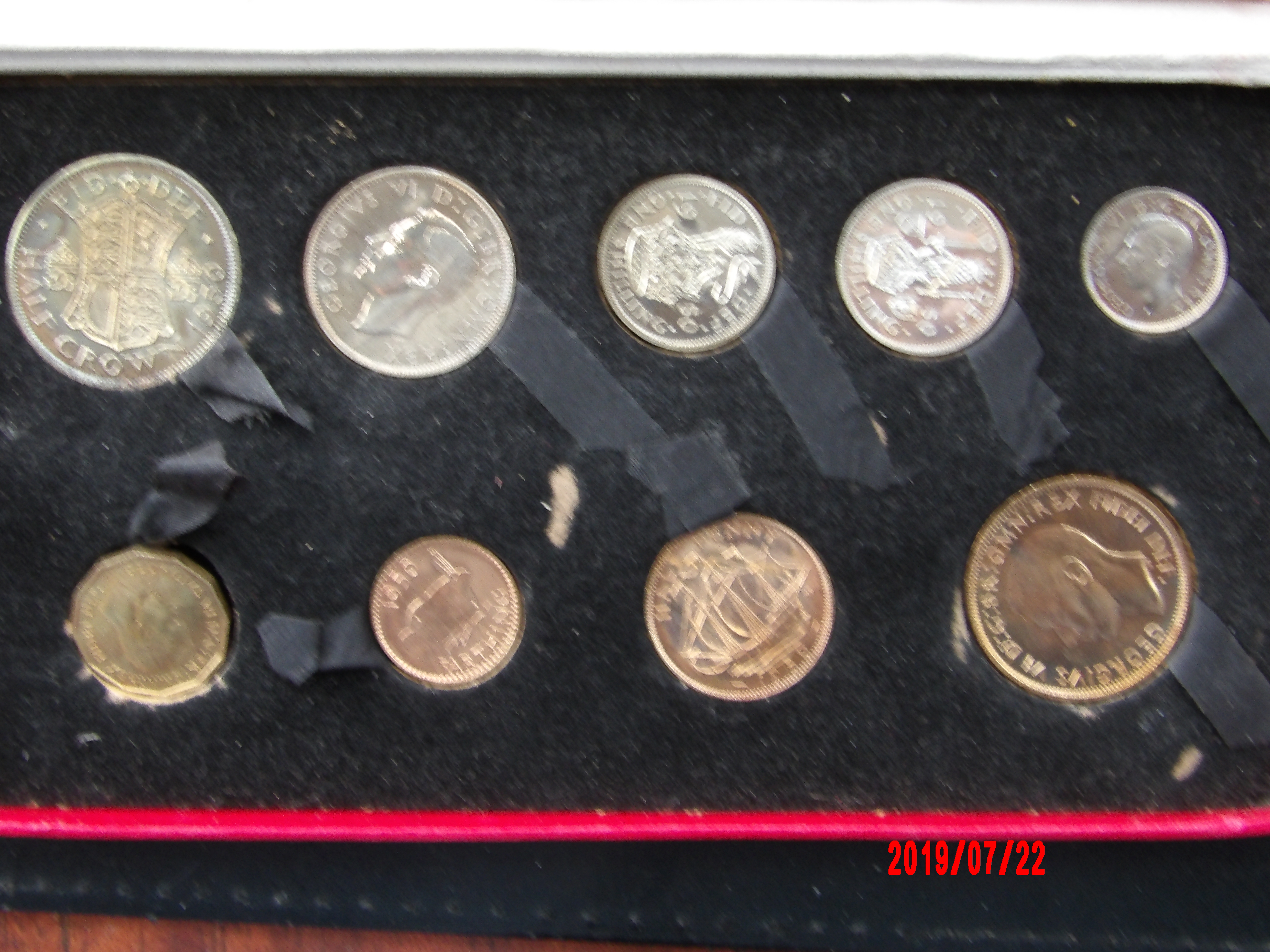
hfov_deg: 31.2
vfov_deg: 23.7
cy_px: 481
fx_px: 2275
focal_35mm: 62
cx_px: 629
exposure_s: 1/15
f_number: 4.3
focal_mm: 10.9
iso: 284
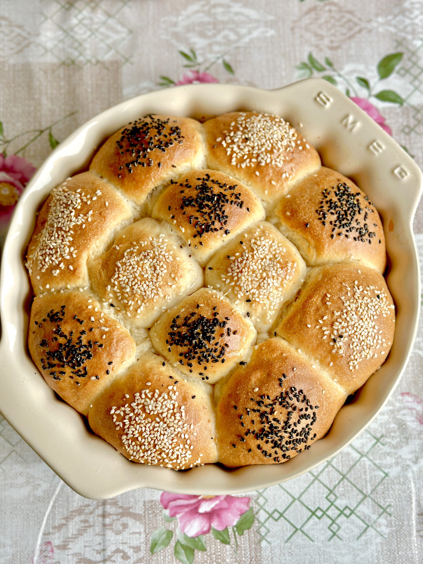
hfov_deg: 29.7
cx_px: 210
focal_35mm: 49
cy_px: 285
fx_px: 798
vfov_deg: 38.9
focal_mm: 6.86
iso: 80
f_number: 1.78
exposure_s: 1/237
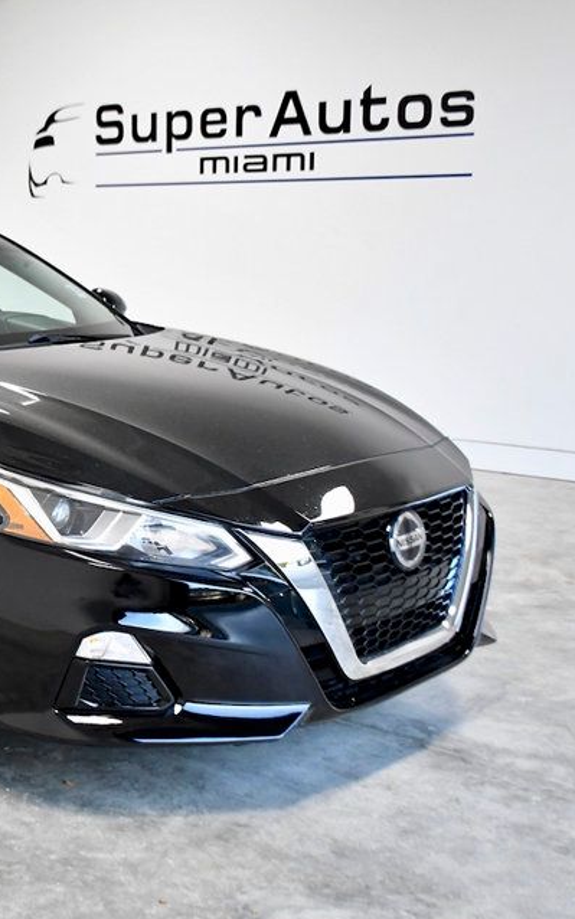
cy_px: 431
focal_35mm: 54
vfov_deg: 37.5
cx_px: -102
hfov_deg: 22.3
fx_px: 1353
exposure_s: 1/640
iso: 2500
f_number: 3.5
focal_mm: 22
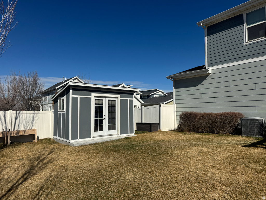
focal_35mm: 24
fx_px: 184
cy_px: 100
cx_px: 133
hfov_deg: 71.6
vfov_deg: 56.8
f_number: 1.78
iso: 80
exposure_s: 1/12346
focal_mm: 6.76
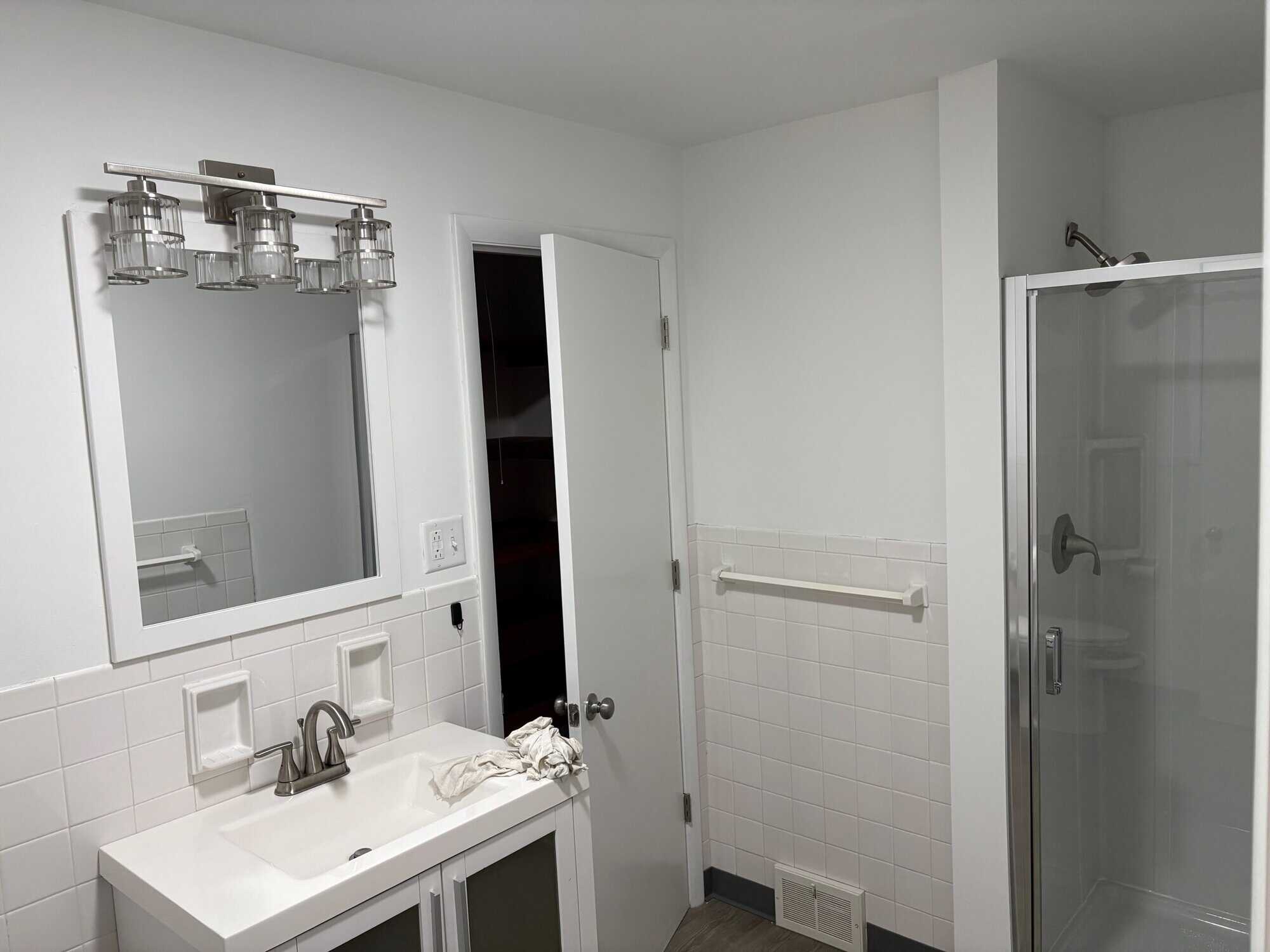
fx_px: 954
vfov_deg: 53.1
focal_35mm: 26
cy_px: 476
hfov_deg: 67.3
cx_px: 635
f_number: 1.6
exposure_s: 1/60
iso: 125
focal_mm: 5.96
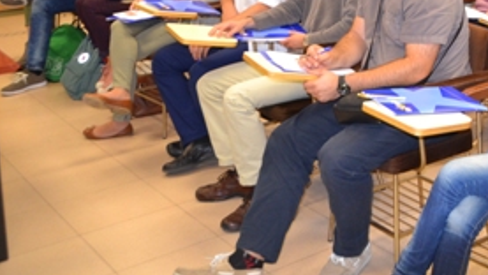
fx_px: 751
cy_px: -91
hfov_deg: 31.5
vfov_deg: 19.1
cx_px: 550
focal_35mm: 58
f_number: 3.5
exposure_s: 1/60
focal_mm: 16
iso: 800
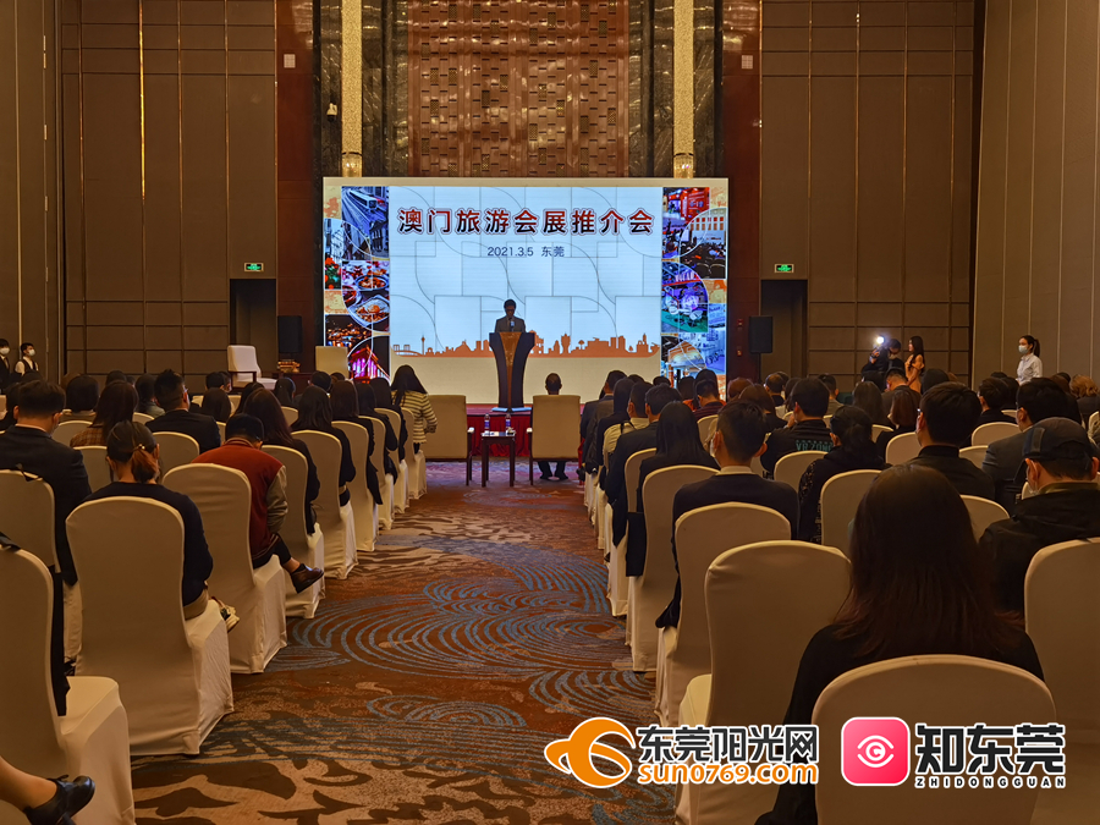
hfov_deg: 51.4
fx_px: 1144
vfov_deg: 39.7
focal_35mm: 36
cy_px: 412
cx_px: 550
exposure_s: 1/123
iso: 50
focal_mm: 6.71
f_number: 1.9
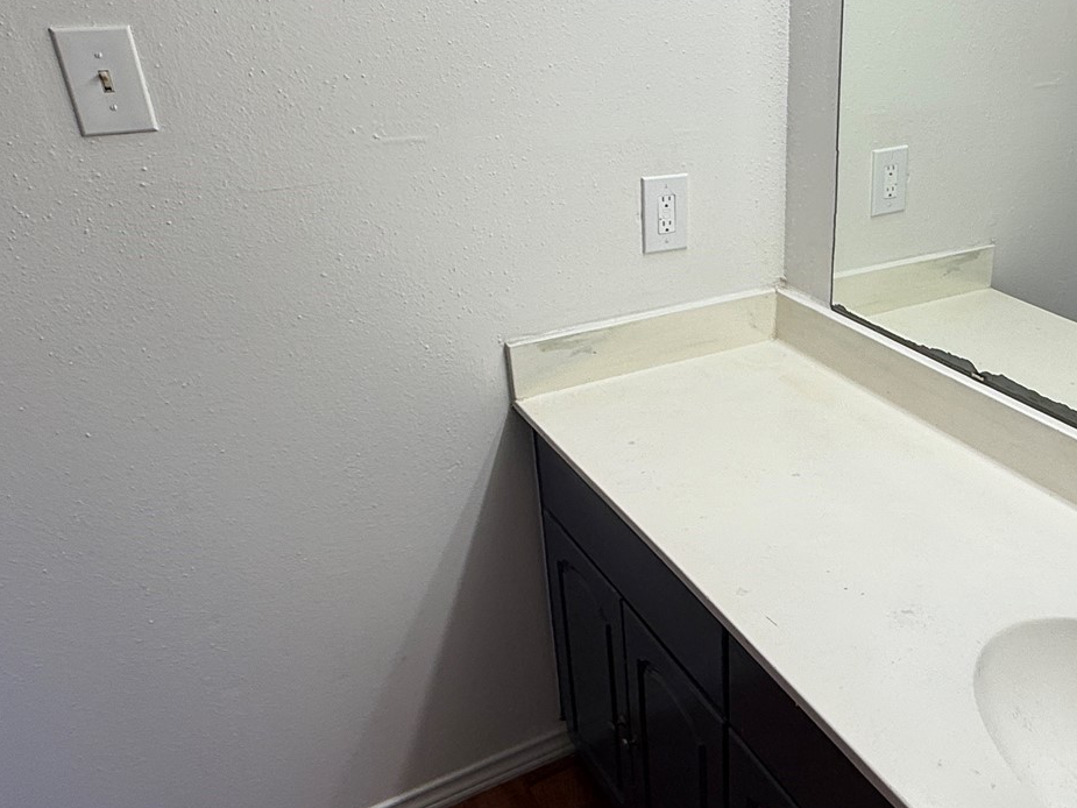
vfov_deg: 45.4
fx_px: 965
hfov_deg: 55.7
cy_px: 395
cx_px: 798
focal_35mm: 31
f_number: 2.2
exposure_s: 1/259
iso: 50
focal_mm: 2.22
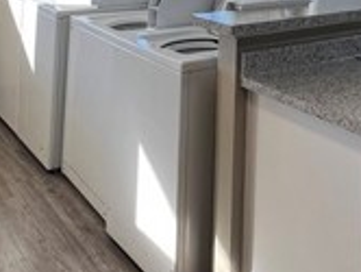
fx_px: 522
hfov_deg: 37.1
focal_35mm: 50
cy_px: -113
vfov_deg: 24.2
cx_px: 276
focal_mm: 1.57
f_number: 1.8
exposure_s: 1/120
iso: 64
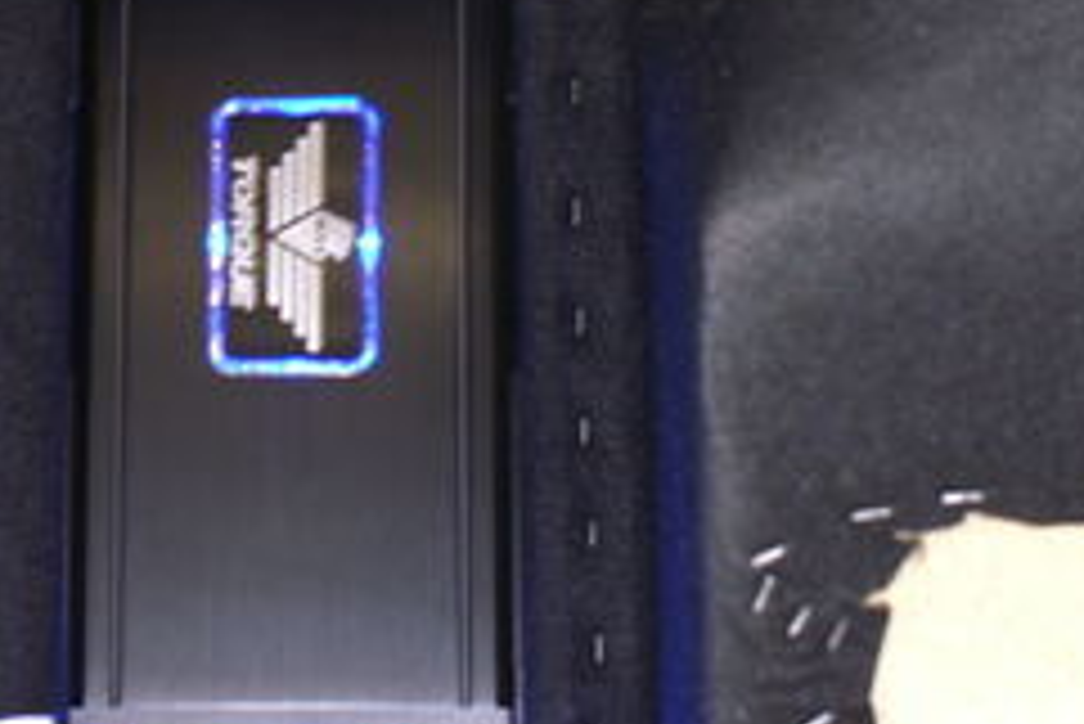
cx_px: 355
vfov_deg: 9.8
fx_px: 4198
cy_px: -45
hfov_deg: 14.7
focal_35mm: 139
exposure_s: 1/1.25
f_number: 5.6
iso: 400
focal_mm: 35
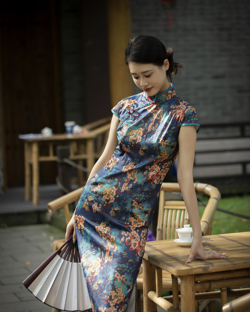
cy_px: 166
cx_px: 125
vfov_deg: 17.2
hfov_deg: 13.8
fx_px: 1036
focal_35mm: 112
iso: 160
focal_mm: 100
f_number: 3.2
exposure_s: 1/200
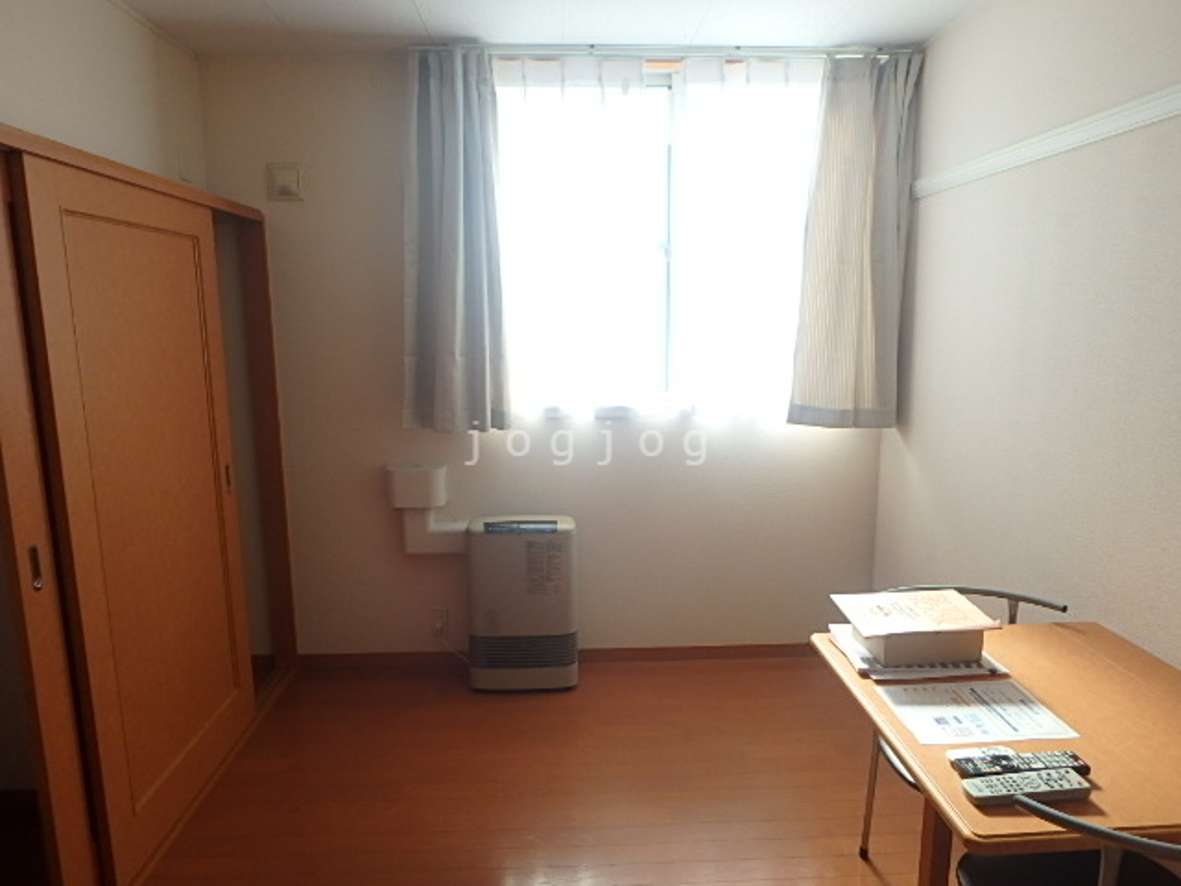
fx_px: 716
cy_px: 443
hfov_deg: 79.0
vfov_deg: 63.4
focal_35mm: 21
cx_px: 590
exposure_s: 1/125
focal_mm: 3.7
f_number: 3.5
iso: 125
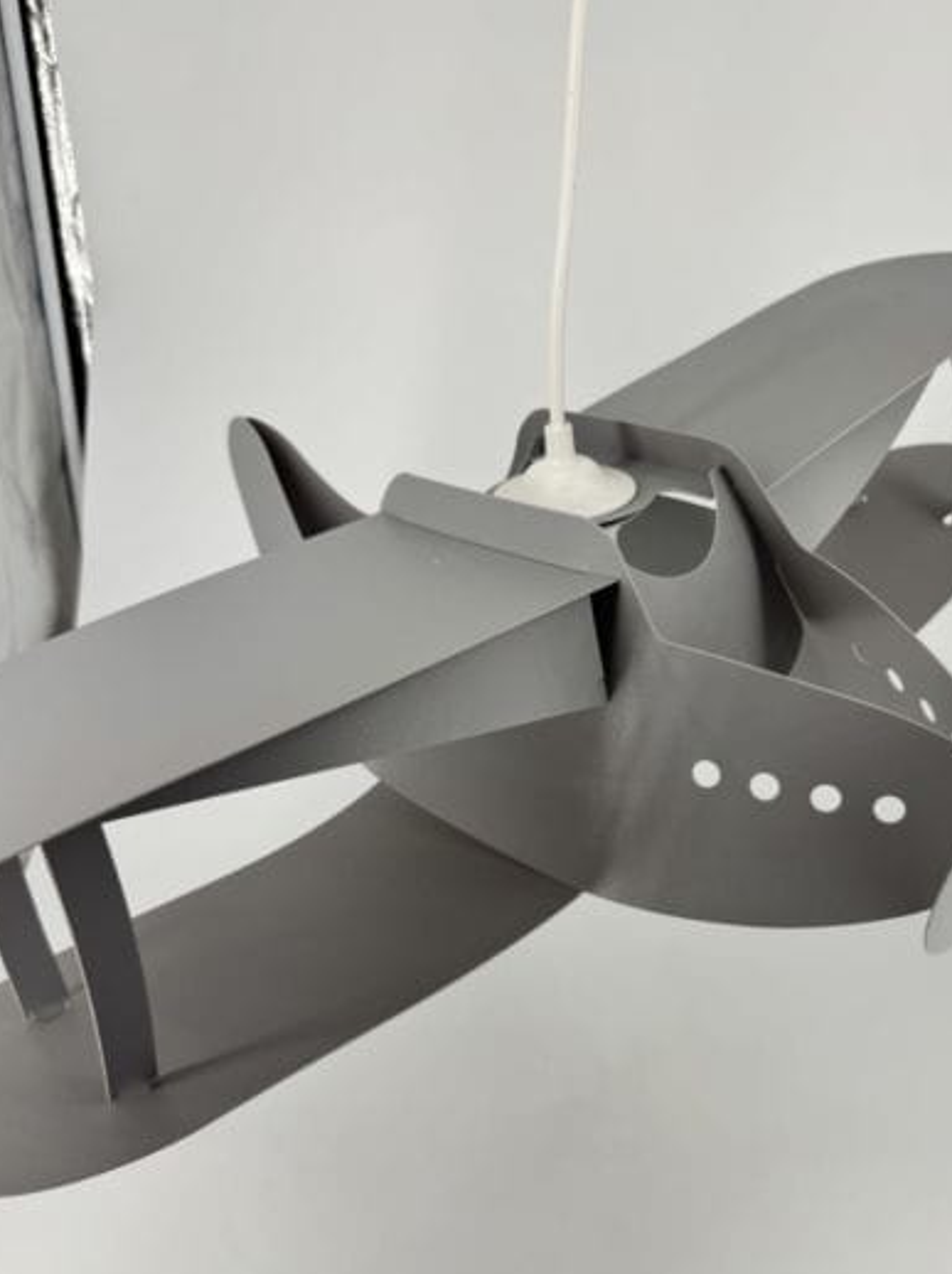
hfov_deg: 45.2
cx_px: 558
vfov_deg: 57.9
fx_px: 1140
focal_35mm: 31
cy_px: 776
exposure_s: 1/1395
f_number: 1.78
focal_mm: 6.76
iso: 80
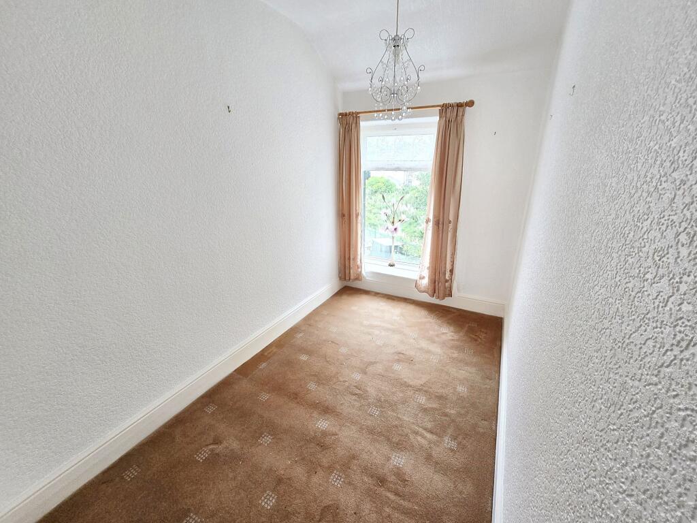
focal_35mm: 13
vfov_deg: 89.9
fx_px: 262
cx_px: 348
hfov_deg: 106.2
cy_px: 262
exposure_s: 1/100
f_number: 2.2
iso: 80
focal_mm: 2.2
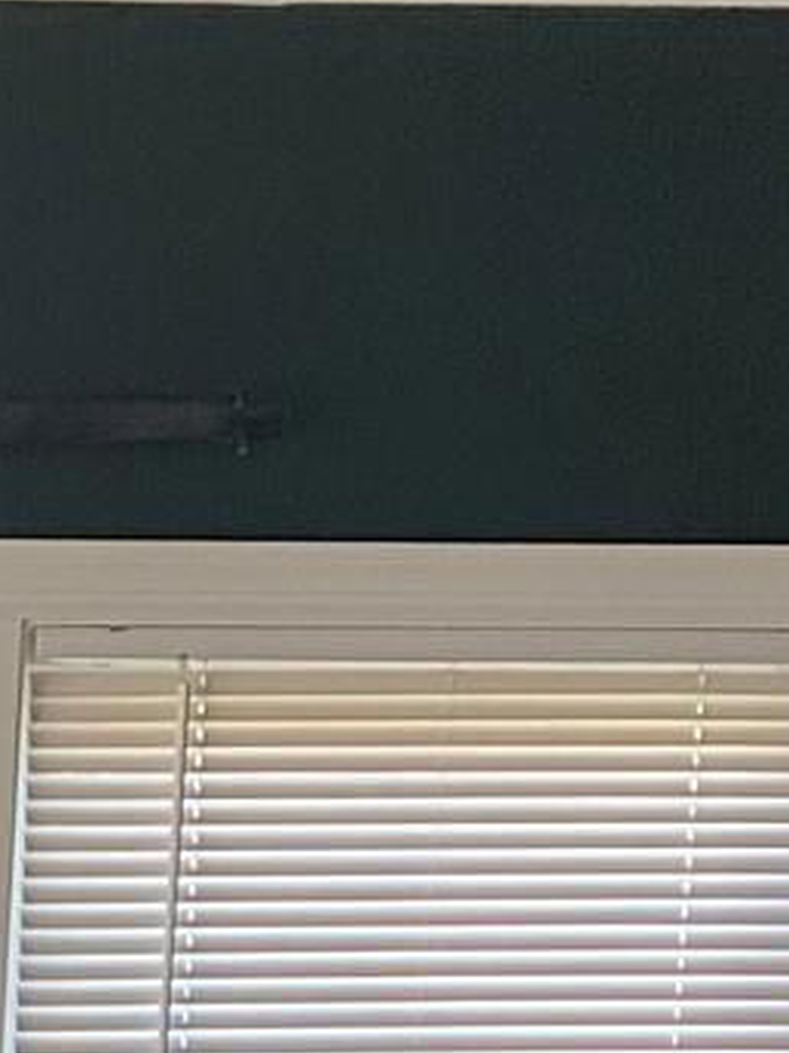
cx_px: -991
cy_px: 2109
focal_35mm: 155
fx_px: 4711
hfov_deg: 8.8
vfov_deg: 11.5
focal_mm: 4.25
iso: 125
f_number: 1.8
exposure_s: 1/99
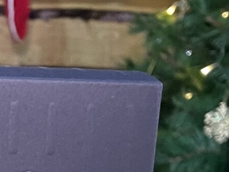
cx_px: -76
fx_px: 992
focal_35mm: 150
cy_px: 337
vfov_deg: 9.3
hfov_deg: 12.7
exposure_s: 1/50
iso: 250
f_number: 1.6
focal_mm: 4.2
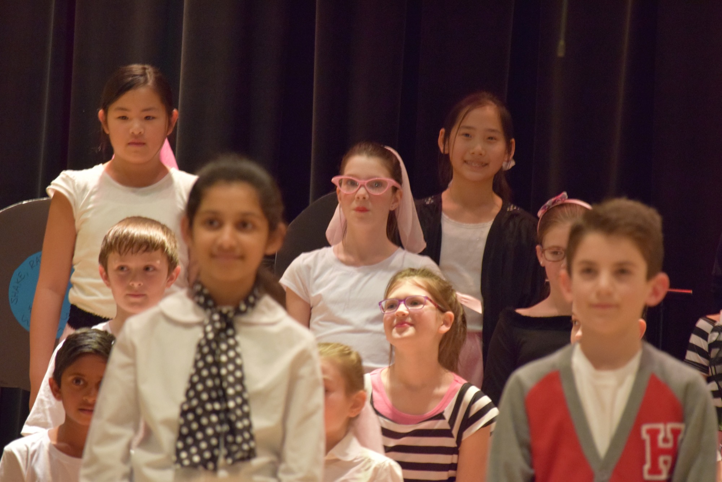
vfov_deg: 5.2
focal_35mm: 262
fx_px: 5264
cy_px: 241
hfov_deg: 7.8
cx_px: 361
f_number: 5.3
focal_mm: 175
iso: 3200
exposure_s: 1/30
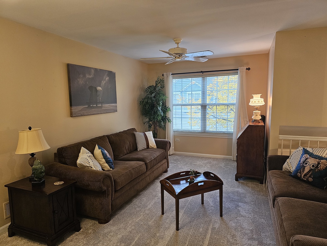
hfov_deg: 73.9
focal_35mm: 23
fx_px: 217
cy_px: 123
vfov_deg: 58.9
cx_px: 164
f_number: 1.7
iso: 320
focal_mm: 6.3
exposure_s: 1/120
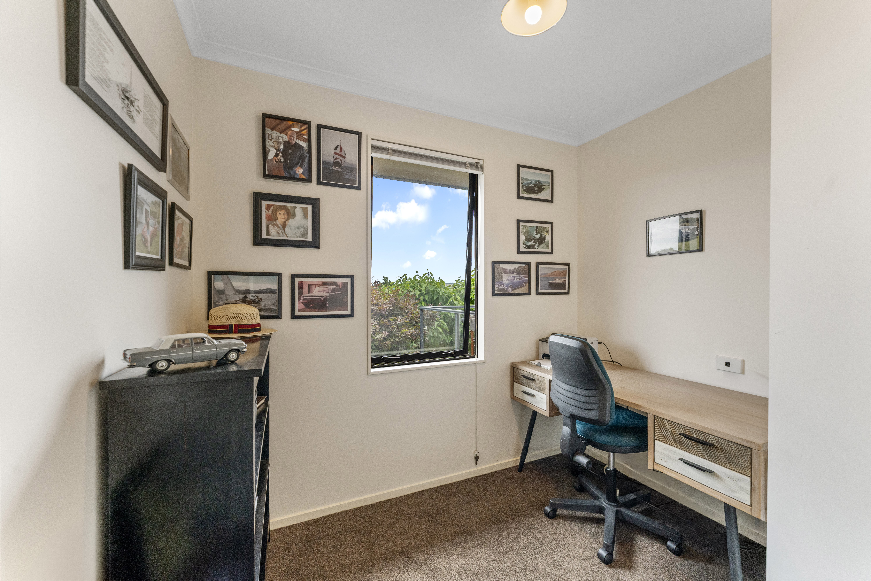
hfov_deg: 104.2
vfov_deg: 81.2
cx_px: 436
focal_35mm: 14
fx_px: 339
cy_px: 290
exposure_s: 1/100
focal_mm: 14
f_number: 8
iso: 640
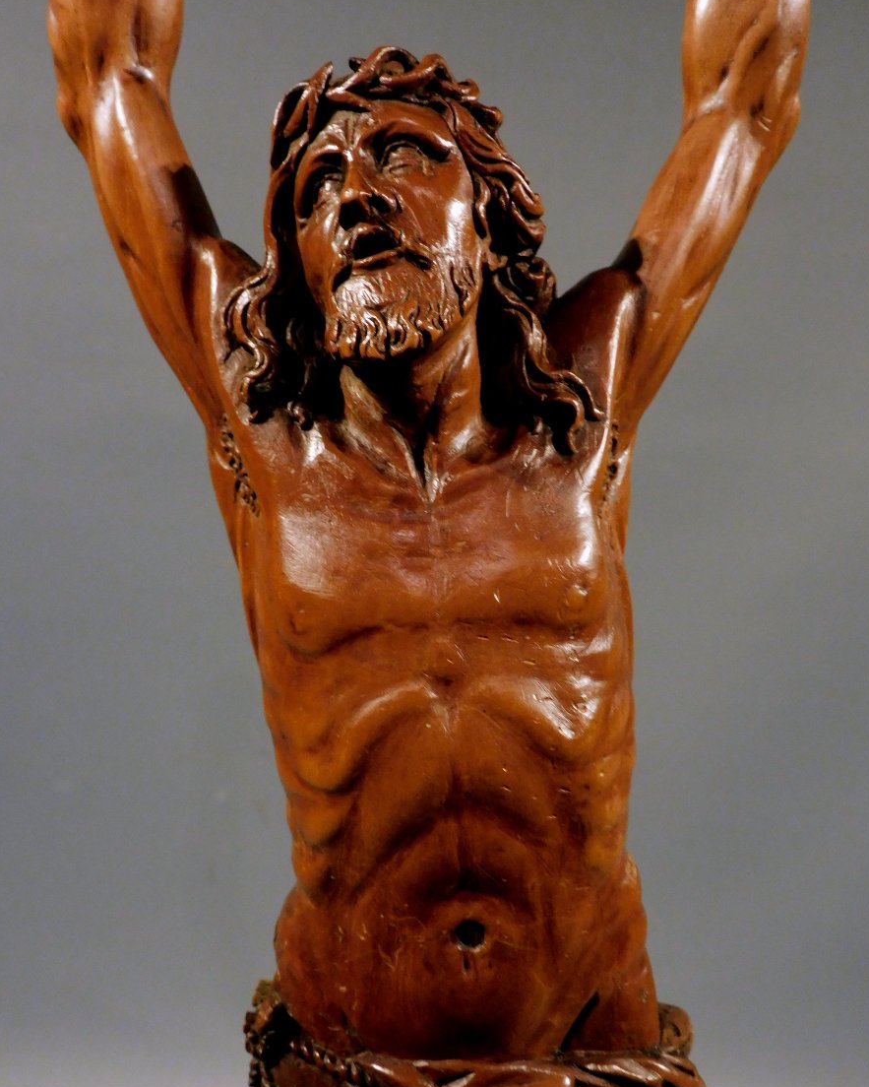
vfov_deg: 51.5
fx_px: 1125
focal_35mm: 35
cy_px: 563
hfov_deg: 42.2
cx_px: 441
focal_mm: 5.9
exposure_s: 1/30
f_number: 3.6
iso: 400
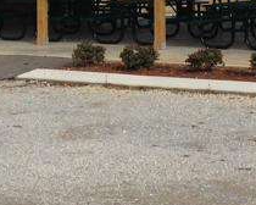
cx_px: 150
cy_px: 28
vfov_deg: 9.8
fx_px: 1190
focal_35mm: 157
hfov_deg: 12.3
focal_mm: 4.12
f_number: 2.4
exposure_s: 1/1595
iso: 50
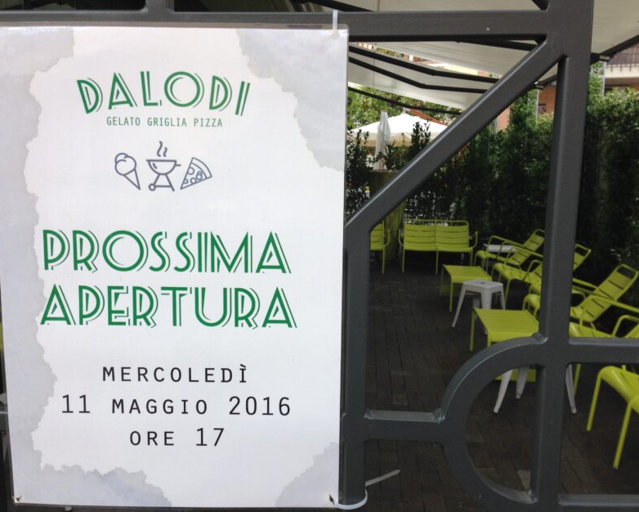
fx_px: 662
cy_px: 260
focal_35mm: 35
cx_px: 313
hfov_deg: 51.5
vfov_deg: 42.2
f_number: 2.4
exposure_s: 1/321
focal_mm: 4.12
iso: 50
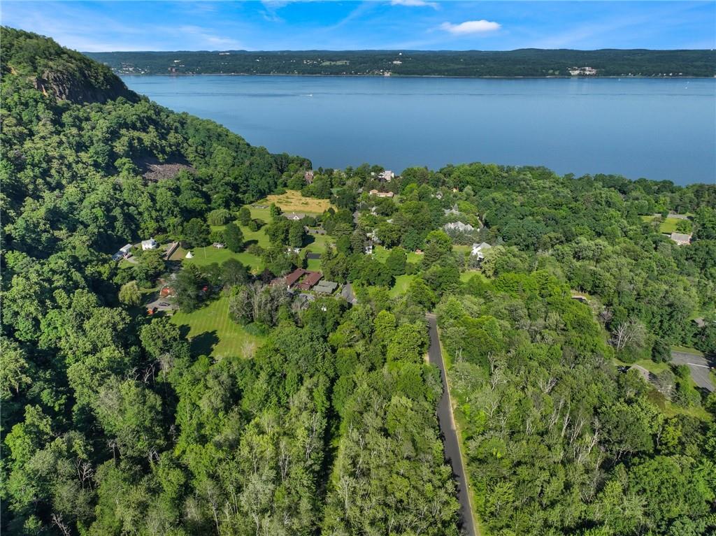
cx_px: 358
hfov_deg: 71.6
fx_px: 496
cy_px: 268
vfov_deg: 56.8
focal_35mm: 24
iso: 120
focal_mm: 12.29
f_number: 2.8
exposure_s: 1/1000
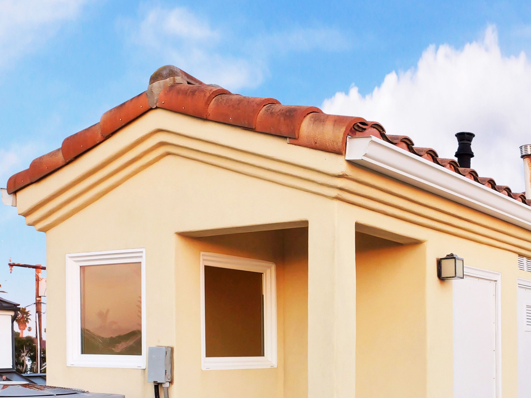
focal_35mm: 47
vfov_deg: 29.7
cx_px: 397
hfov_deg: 39.4
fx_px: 721
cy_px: 351
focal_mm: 9
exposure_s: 1/25
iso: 640
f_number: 8
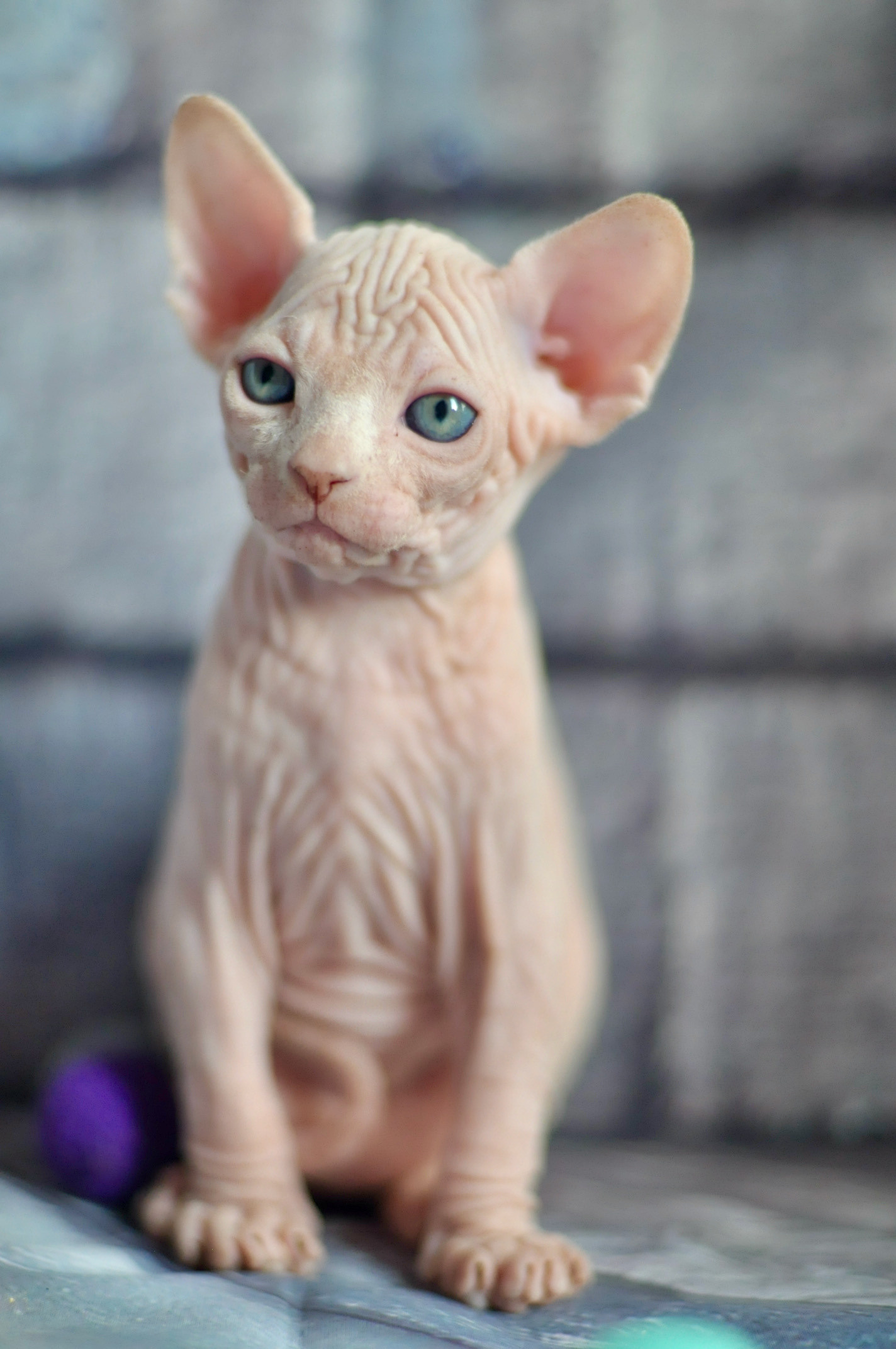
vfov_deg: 27.0
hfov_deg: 18.1
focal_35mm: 75
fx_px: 2807
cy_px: 674
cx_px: 448
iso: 800
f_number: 1.4
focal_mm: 50
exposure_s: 1/1250
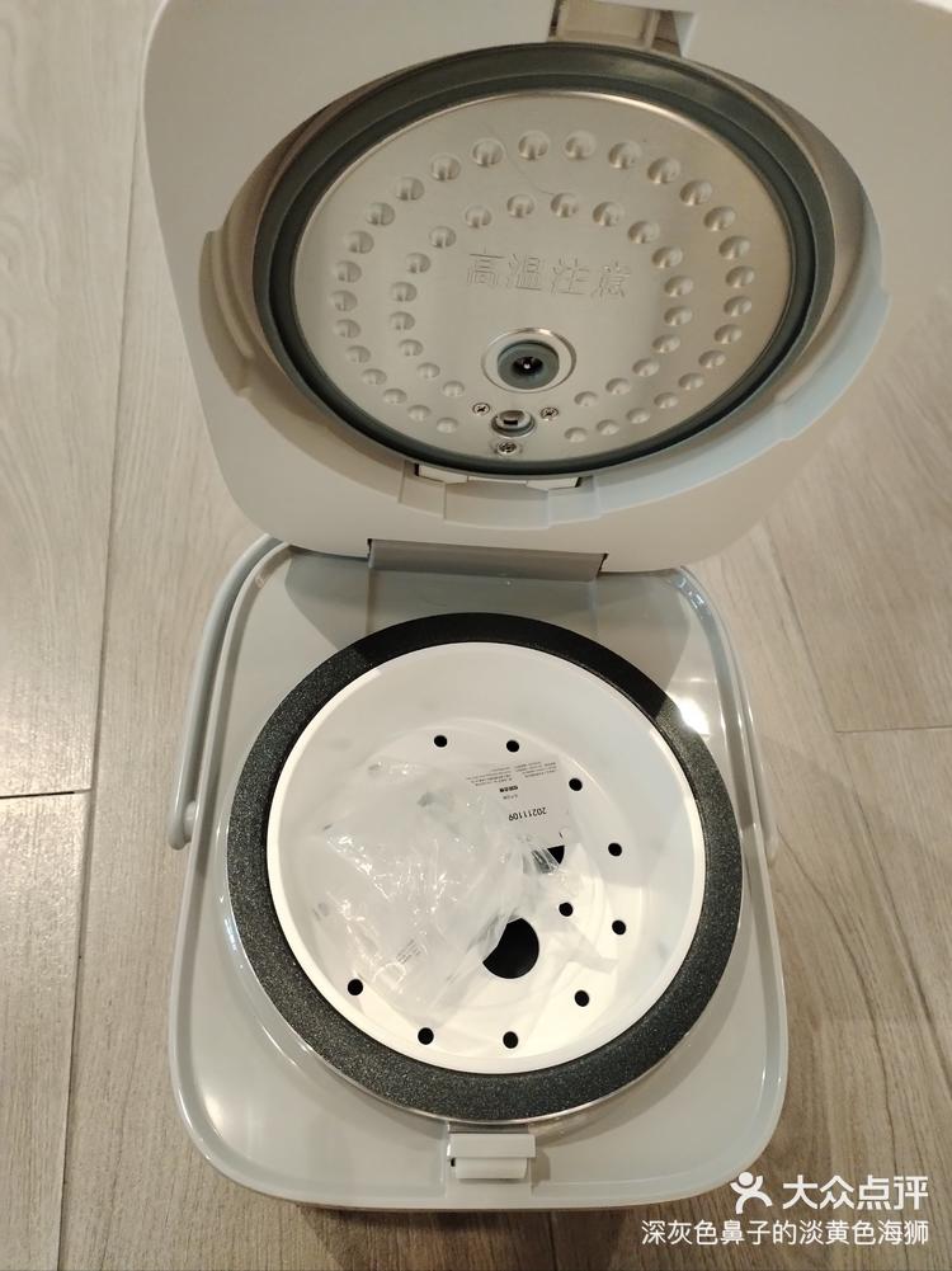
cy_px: 636
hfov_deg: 53.0
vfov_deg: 67.3
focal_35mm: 26
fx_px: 954
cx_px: 476
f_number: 1.8
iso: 1519
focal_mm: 4.26
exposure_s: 1/100
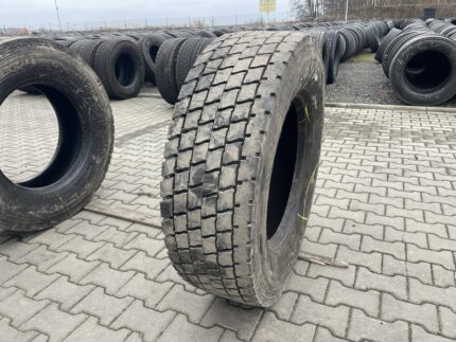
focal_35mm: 26
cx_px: 228
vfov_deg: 53.1
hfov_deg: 67.3
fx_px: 343
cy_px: 171
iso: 125
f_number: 1.6
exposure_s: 1/101
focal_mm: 4.2
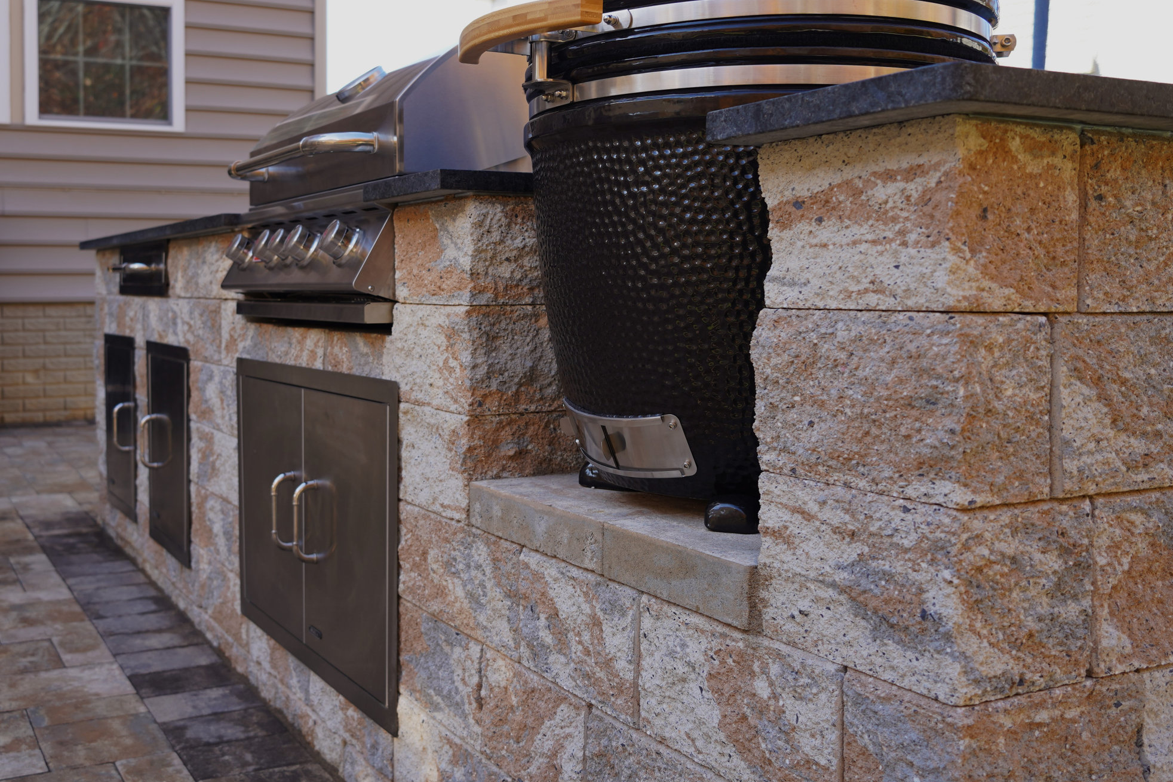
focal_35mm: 37
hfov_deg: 51.4
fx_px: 1205
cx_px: 440
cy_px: 303
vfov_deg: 35.8
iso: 100
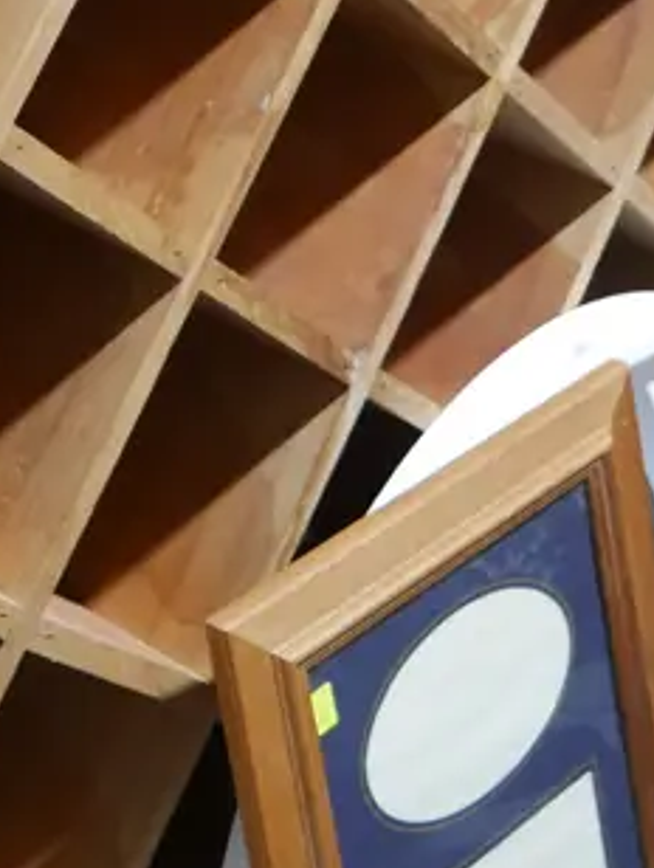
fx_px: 2336
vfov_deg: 19.2
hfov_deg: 15.8
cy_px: -307
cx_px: 140
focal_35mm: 93
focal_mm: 14
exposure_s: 1/60
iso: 640
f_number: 3.5
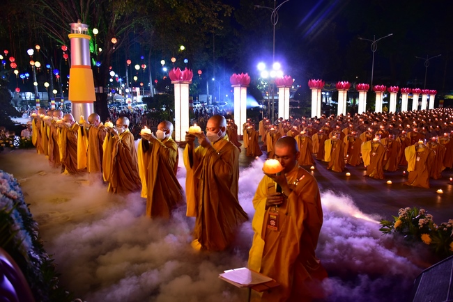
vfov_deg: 53.2
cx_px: 226
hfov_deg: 73.7
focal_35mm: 24
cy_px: 151
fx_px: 302
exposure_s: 1/30
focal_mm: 24
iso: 3200
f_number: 4
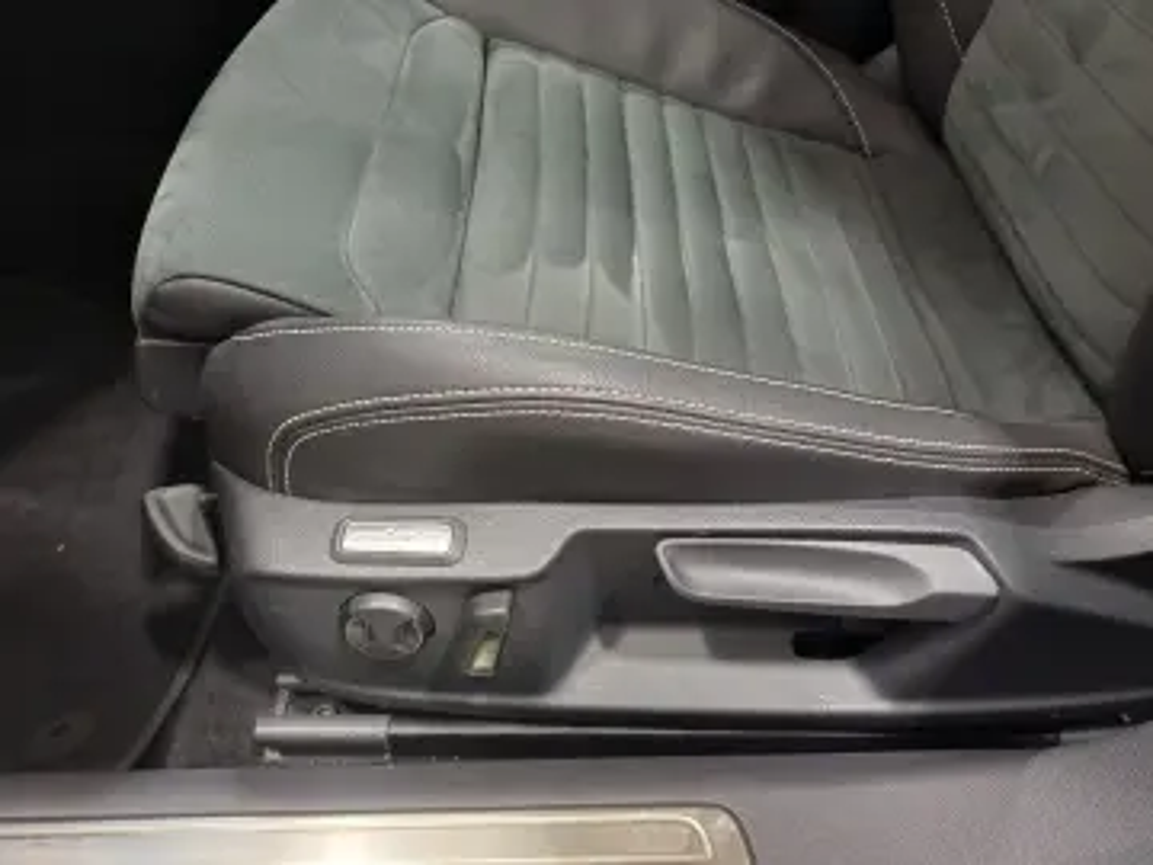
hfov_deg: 69.4
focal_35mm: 25
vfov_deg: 54.9
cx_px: 576
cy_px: 432
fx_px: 833
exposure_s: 1/33.3
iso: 320
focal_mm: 4.65
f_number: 1.8
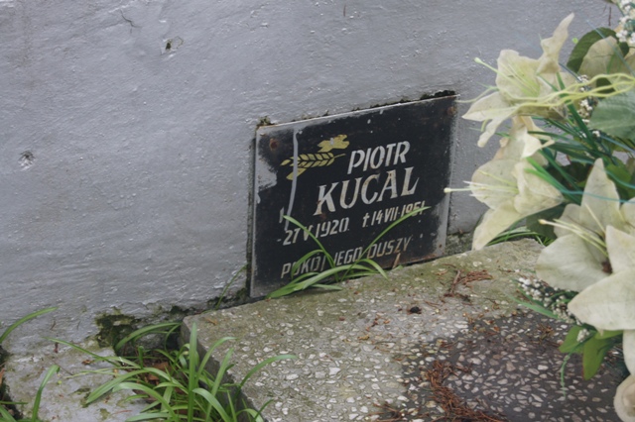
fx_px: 1454
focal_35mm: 82
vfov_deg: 16.5
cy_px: 211
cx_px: 318
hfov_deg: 24.6
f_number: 5.6
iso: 250
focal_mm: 55
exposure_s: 1/100
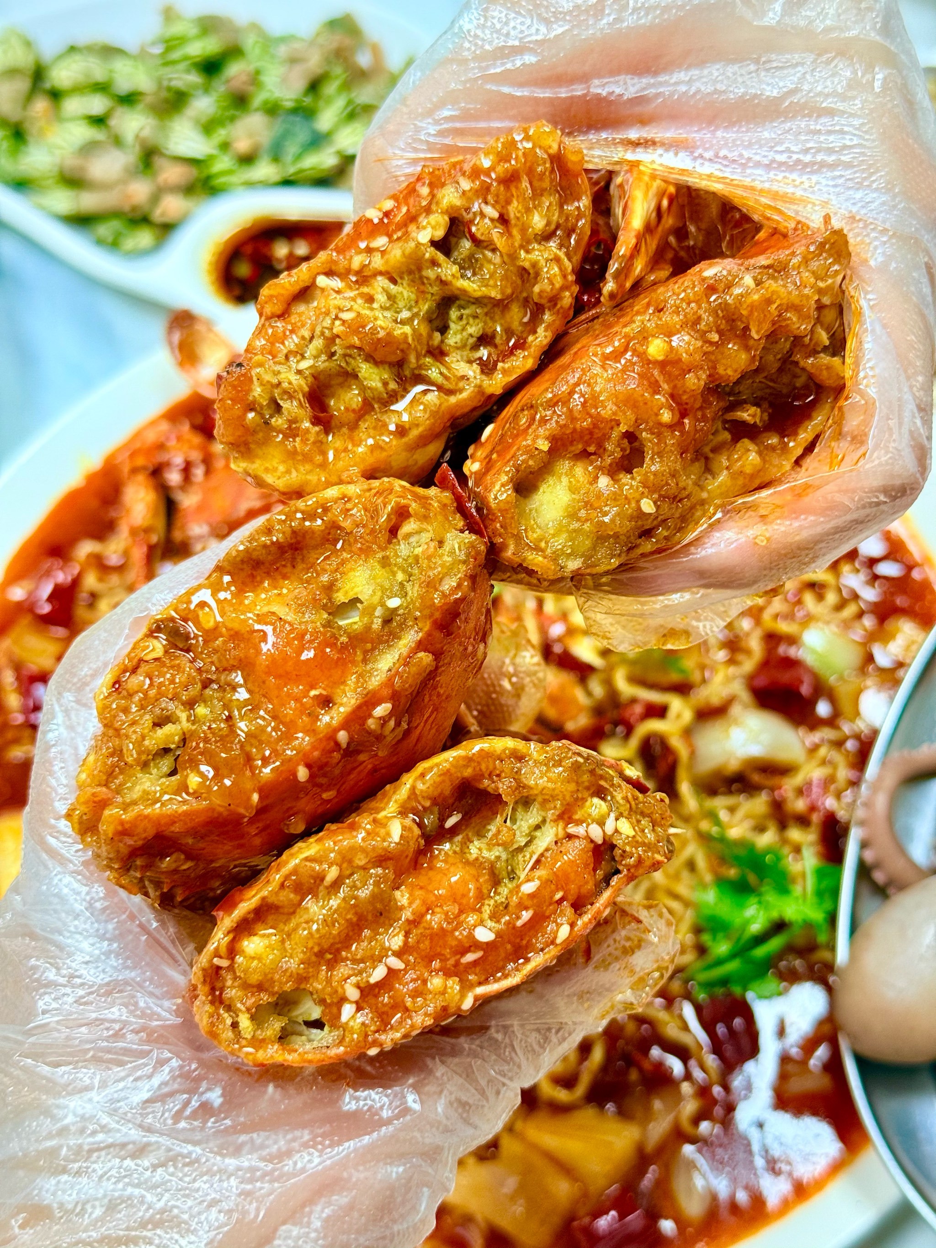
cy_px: 624
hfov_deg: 30.3
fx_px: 1730
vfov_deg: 39.7
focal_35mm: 48
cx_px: 468
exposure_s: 1/50
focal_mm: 6.76
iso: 64
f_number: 1.78
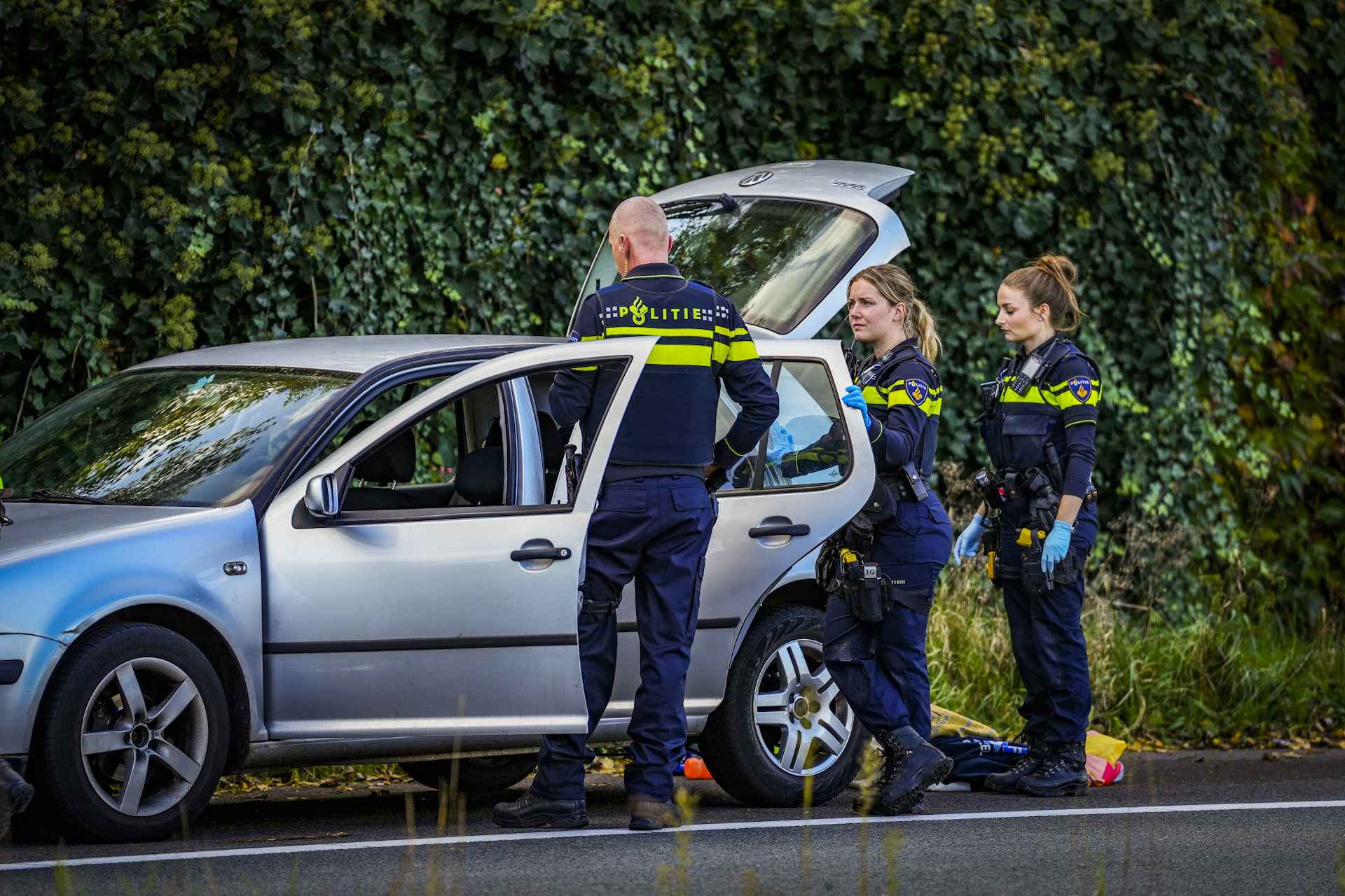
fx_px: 7472
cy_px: 448
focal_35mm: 200
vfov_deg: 6.9
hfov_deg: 10.3
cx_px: 672
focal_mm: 200
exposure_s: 1/800
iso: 200
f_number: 2.8
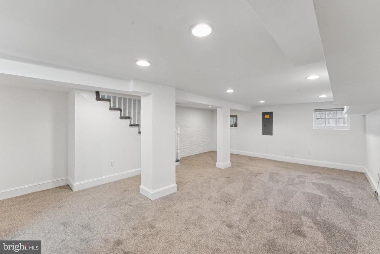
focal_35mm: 15
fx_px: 154
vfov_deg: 78.9
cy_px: 127
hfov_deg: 101.9
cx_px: 190
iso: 200
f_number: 8
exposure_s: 1/3.33
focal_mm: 14.6
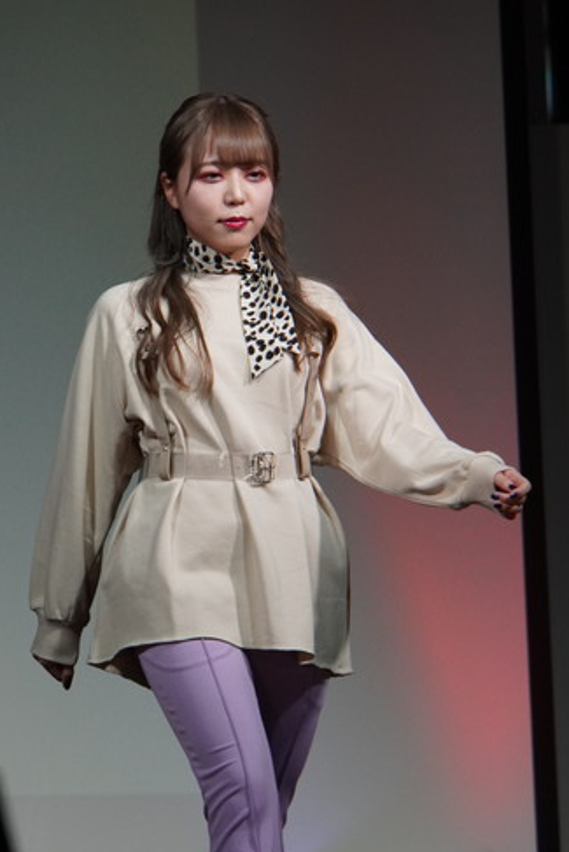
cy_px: 472
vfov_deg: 5.2
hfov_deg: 3.5
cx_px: 249
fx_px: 9334
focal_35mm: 394
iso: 1600
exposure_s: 1/320
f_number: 7.1
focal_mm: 200
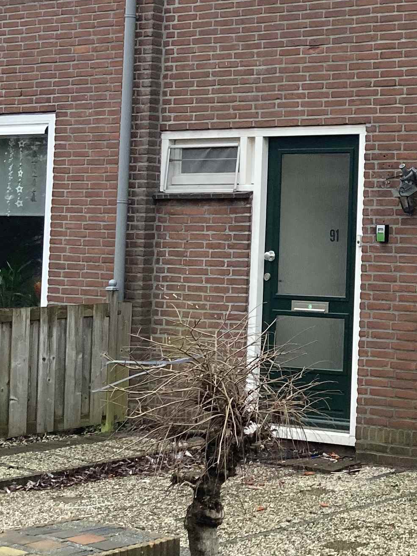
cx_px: 511
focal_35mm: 86
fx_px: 1381
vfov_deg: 22.5
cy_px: 131
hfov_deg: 16.4
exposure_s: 1/121
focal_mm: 3.99
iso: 64
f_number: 1.8
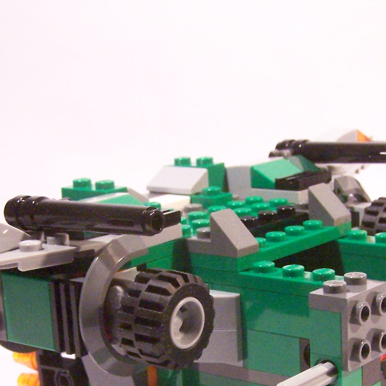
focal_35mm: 86
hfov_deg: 20.2
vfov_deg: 19.9
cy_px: 330
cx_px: 228
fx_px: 1085
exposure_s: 1/45
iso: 400
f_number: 3.2
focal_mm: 6.3
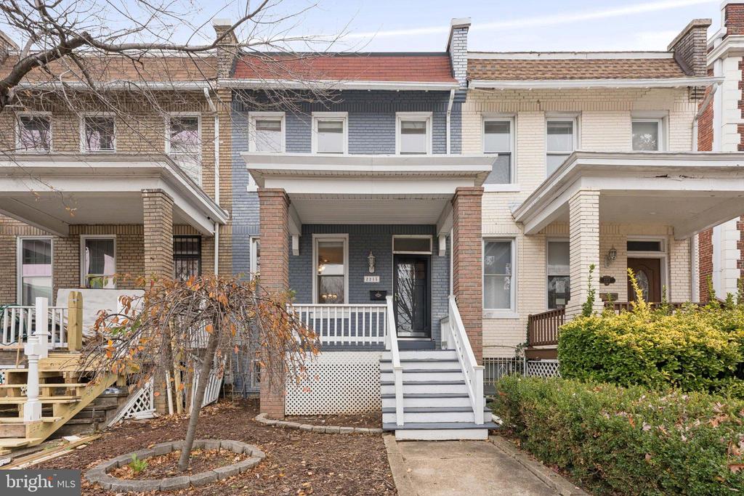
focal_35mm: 14
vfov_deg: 81.2
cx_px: 372
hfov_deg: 104.2
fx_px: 289
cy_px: 248
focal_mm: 14
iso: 200
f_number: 8
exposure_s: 1/125
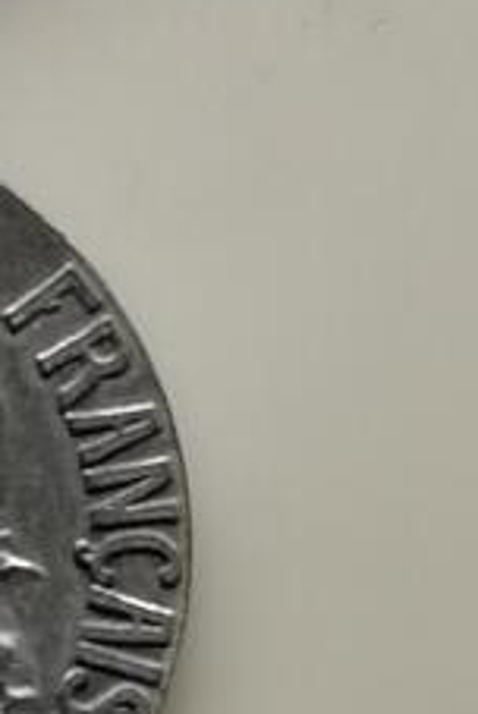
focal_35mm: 387
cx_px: -469
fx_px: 7684
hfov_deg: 3.5
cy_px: 475
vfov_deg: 5.3
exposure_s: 1/100
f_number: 1.6
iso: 64
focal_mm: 5.56
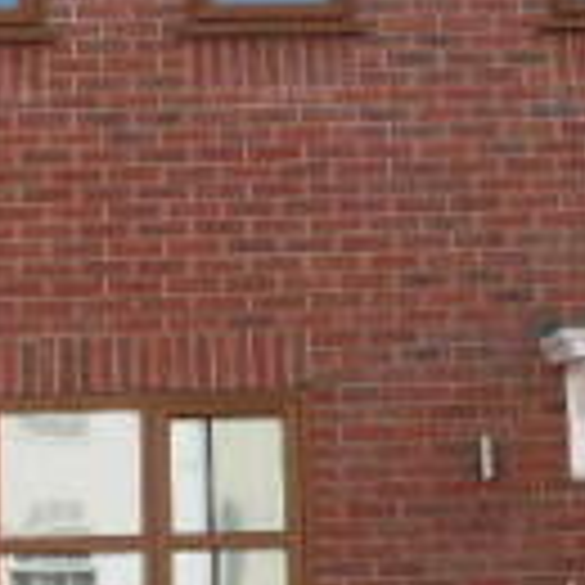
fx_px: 1893
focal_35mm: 99
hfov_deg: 17.6
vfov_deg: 17.6
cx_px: 322
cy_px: 277
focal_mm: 4.5
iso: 100
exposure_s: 1/250
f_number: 4
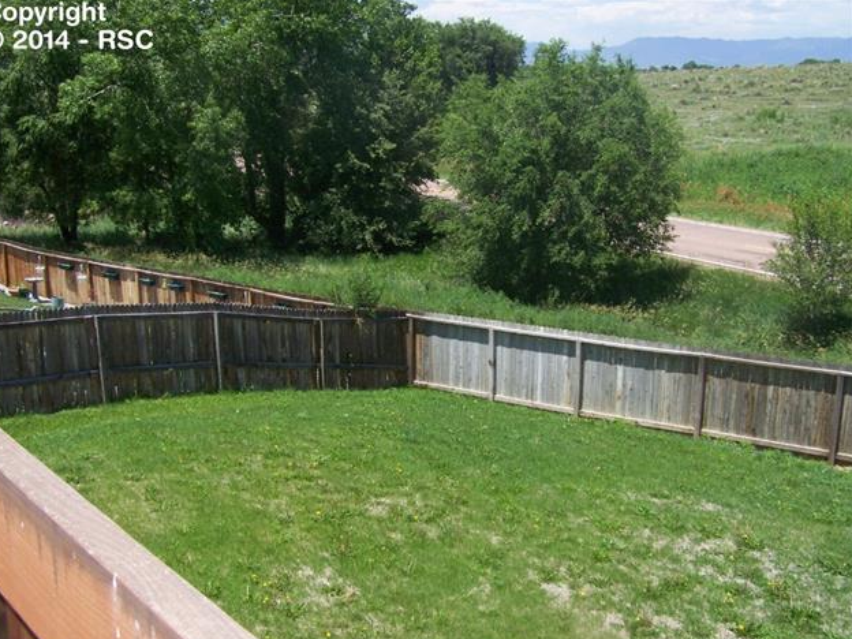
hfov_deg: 47.9
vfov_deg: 36.8
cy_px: 325
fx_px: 960
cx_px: 418
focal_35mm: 39
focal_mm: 6.3
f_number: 4
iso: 64
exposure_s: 1/400
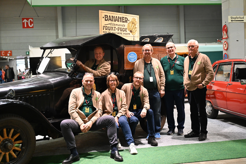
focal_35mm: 45
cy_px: 82
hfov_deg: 43.6
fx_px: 307
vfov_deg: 29.9
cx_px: 123
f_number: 4
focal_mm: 45
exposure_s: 1/125
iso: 2800
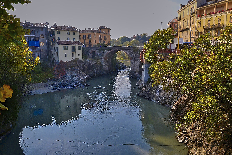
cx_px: 116
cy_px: 78
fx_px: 174
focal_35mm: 27
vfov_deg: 47.9
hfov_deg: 67.4
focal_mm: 18
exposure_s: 1/400
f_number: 11
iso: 400
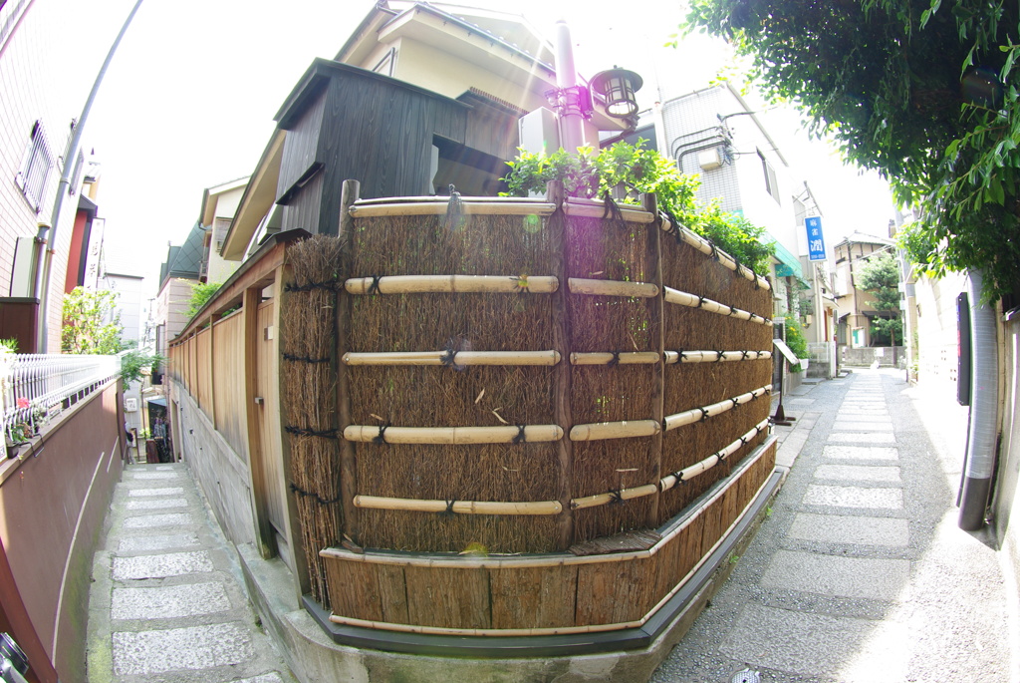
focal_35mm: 15
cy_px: 342
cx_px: 510
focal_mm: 10
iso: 160
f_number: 8
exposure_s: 1/25
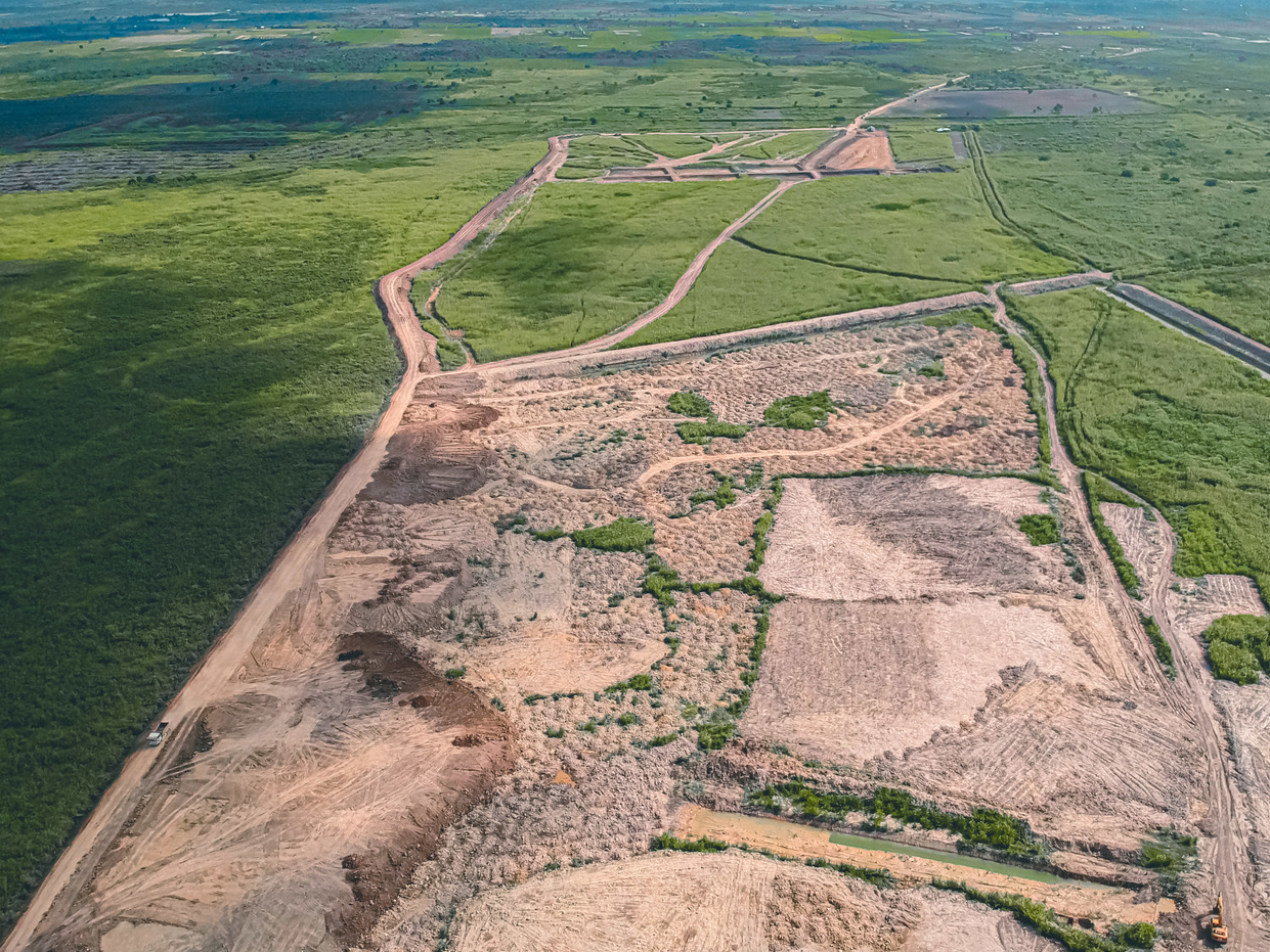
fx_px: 1064
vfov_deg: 48.2
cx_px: 709
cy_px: 442
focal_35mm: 29
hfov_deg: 61.5
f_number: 2.6
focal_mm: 4.49
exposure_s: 1/1600
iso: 100
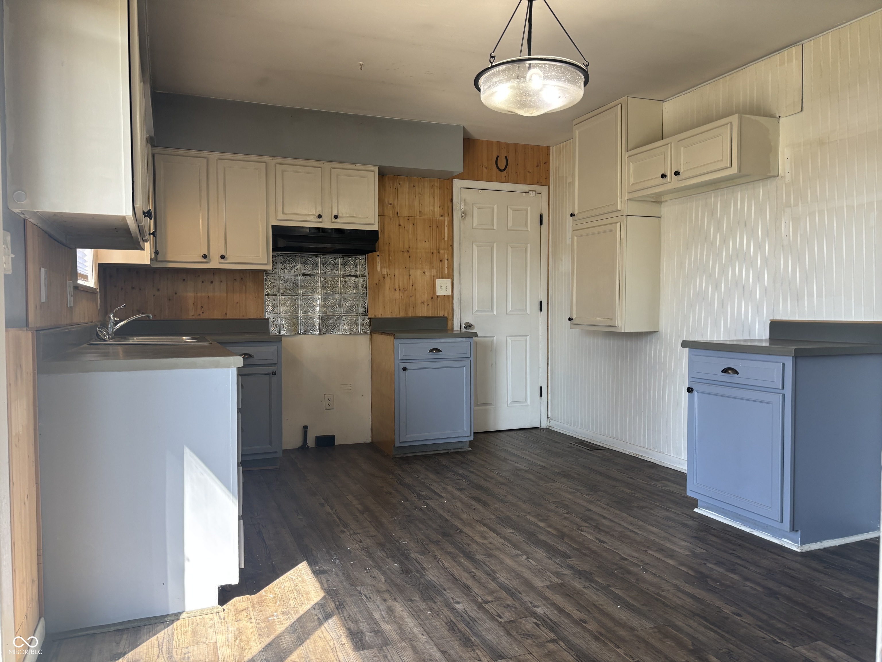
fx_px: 662
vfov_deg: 53.1
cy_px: 331
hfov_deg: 67.3
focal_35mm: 26
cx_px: 441
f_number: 1.6
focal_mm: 5.96
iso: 100
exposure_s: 1/120
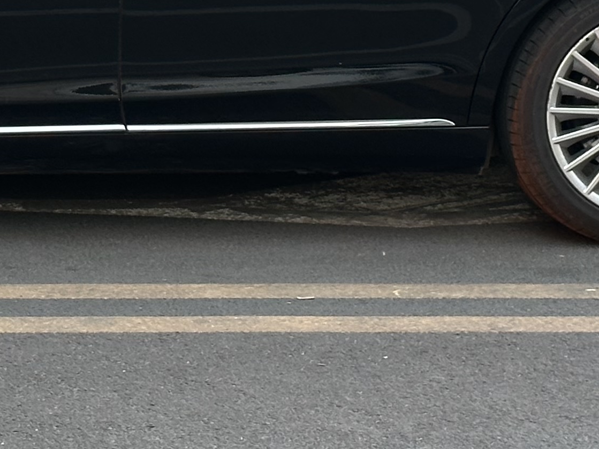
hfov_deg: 11.3
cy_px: -112
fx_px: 2993
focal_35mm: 173
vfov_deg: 8.5
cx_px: 46
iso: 80
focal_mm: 6.86
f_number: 1.78
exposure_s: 1/86
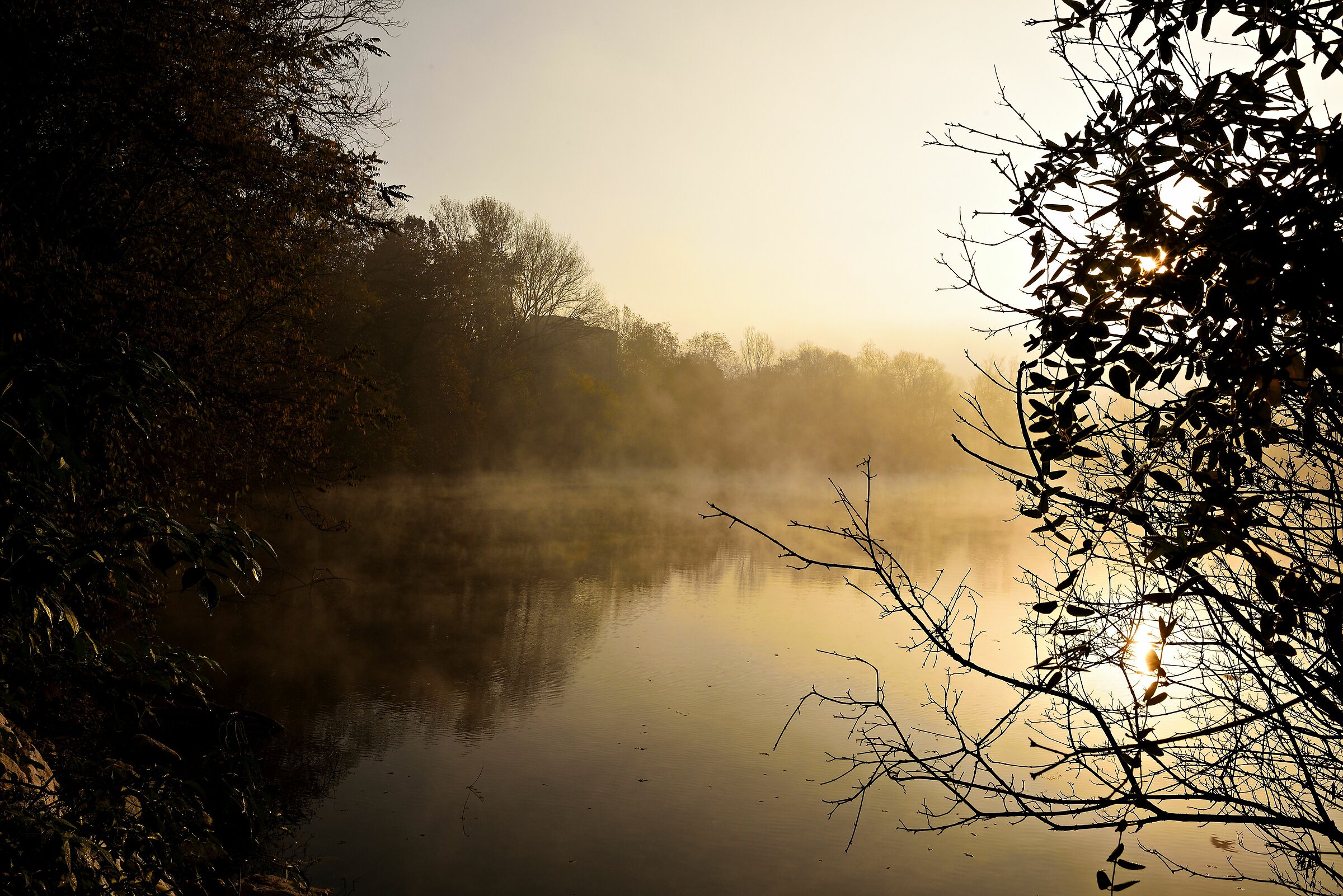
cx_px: 672
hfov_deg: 60.3
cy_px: 448
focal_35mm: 31
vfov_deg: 42.4
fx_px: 1157
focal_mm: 31
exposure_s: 1/125
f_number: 14
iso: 100
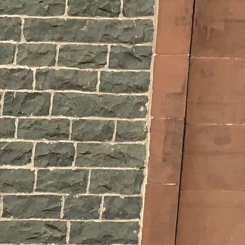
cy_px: 487
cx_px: -367
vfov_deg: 10.4
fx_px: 1241
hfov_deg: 9.8
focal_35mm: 155
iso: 16
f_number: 1.8
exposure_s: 1/370
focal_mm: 3
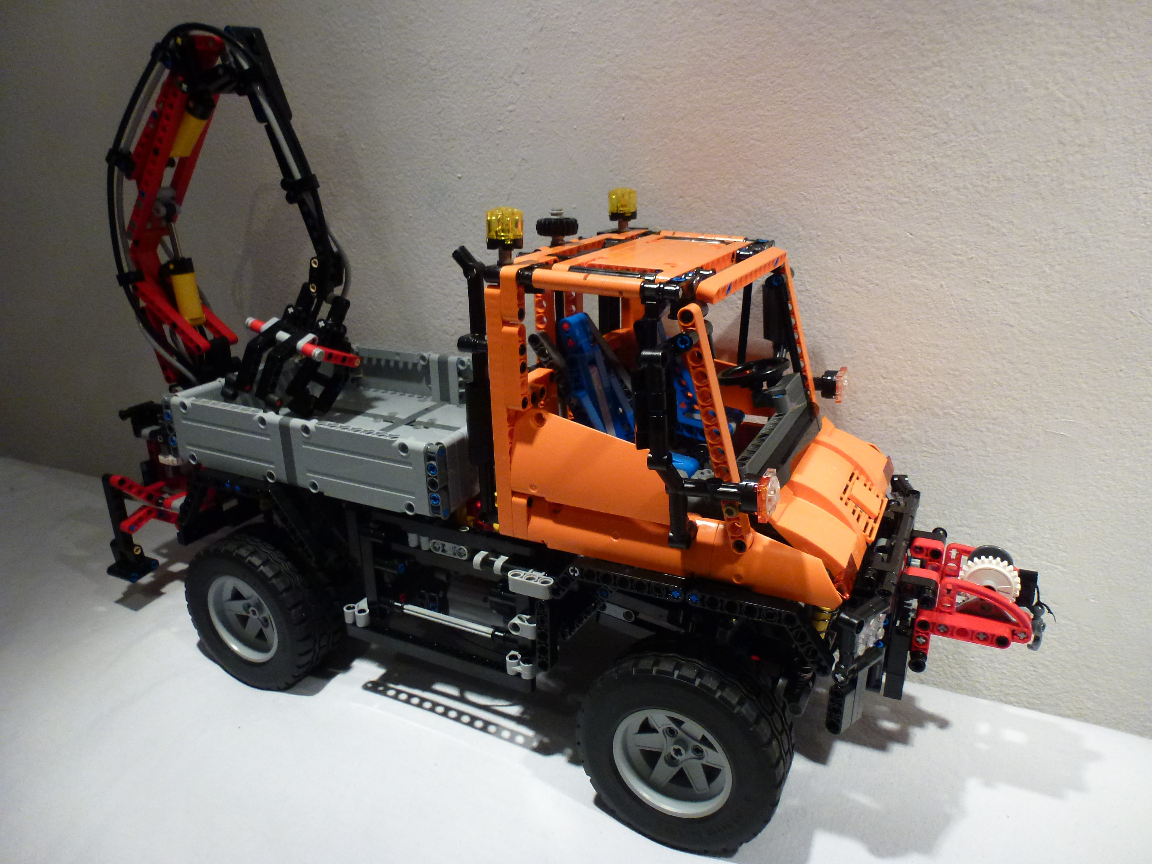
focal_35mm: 24
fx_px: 799
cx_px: 576
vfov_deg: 56.8
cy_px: 432
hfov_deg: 71.6
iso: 250
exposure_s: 1/60
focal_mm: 4.3
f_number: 3.3
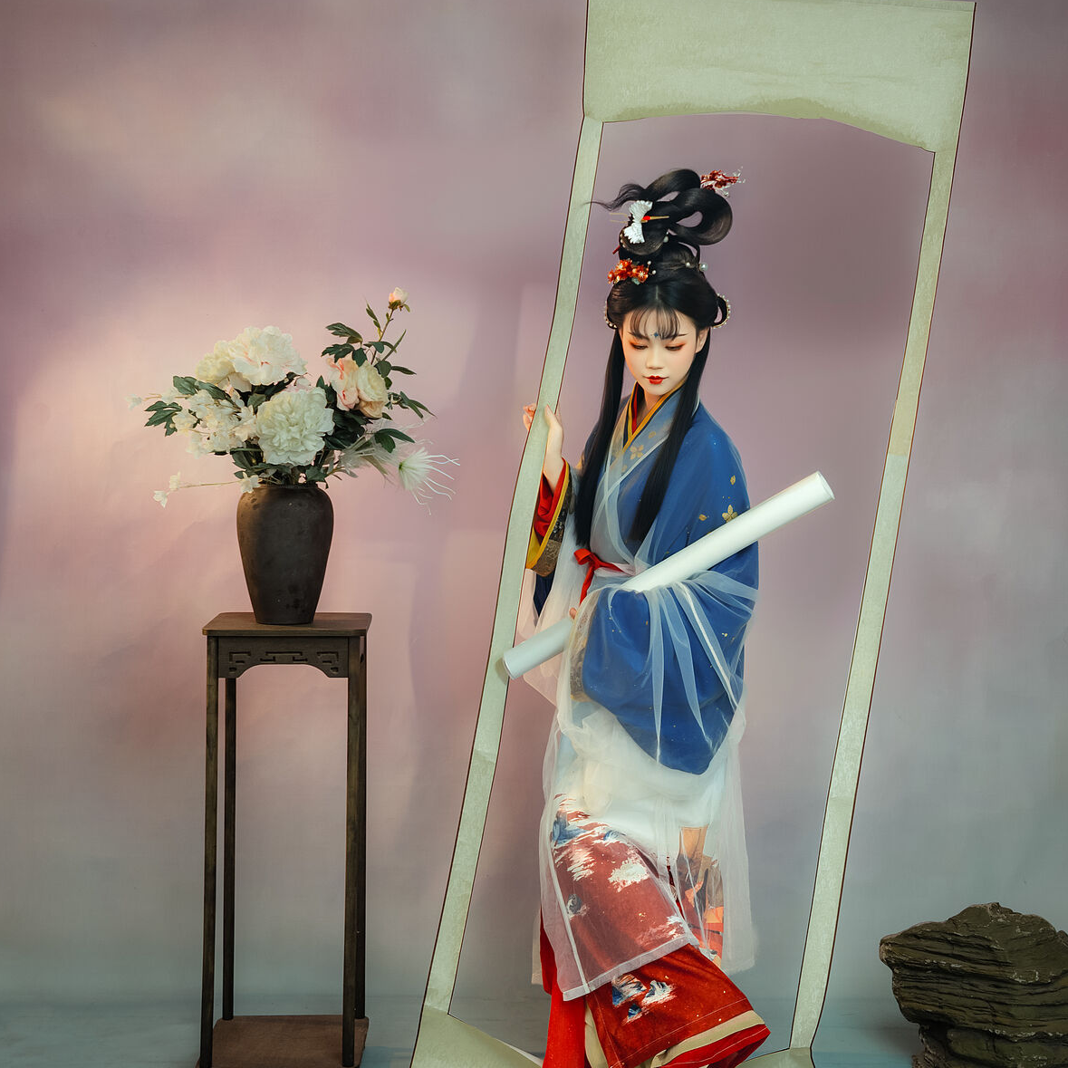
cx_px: 540
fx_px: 1675
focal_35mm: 48
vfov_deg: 35.3
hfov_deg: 35.4
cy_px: 463
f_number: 4
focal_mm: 38
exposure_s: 1/80
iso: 320
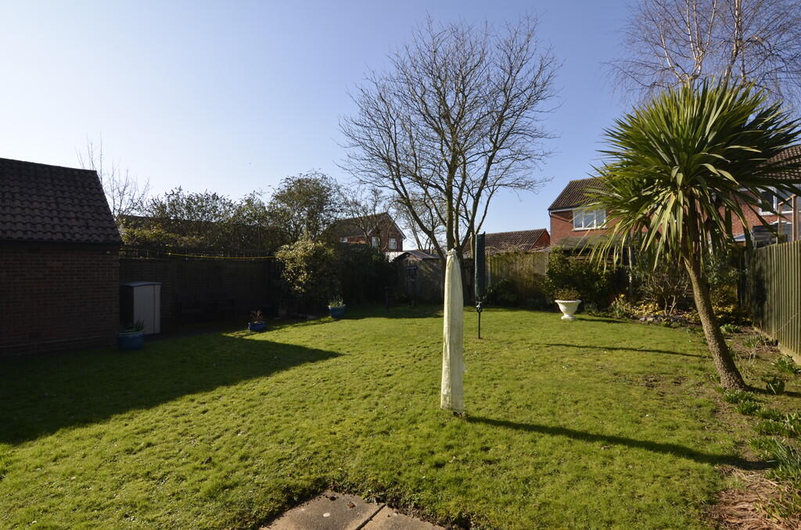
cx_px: 400
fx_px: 366
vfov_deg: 71.8
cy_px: 265
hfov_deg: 95.1
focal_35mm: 16
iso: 100
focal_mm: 11
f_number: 8
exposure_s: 1/200
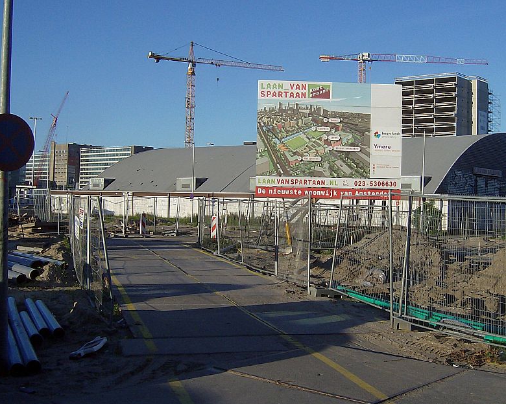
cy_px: 174
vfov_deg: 32.7
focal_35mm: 46
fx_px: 689
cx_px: 298
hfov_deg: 40.2
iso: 100
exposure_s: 1/755
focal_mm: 6
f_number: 4.7
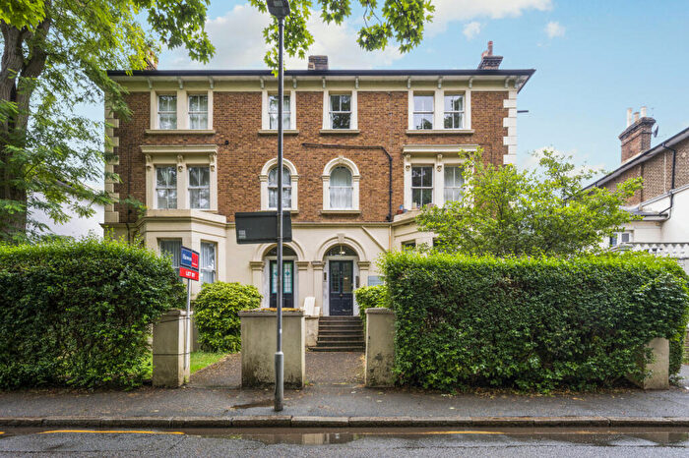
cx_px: 344
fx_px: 268
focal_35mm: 14
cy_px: 229
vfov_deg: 81.2
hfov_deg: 104.3
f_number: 8
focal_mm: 14
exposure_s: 1/30
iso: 200
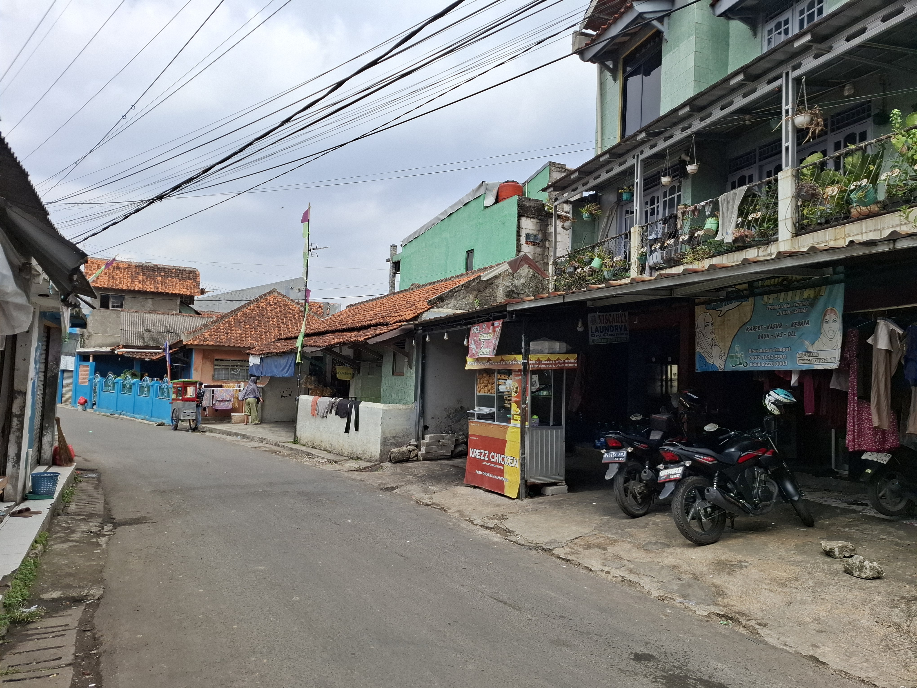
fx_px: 609
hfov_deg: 73.9
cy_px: 344
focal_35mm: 23
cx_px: 458
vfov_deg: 58.9
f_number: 1.8
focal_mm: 5.54
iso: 50
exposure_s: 1/1912
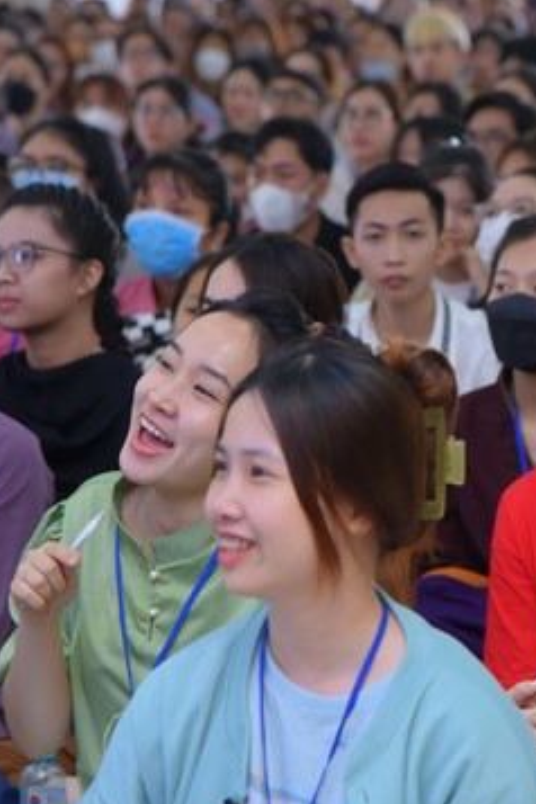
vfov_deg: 10.1
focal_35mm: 204
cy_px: 513
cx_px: 463
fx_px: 4556
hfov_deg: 6.7
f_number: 5.6
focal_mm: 112
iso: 1250
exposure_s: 1/160
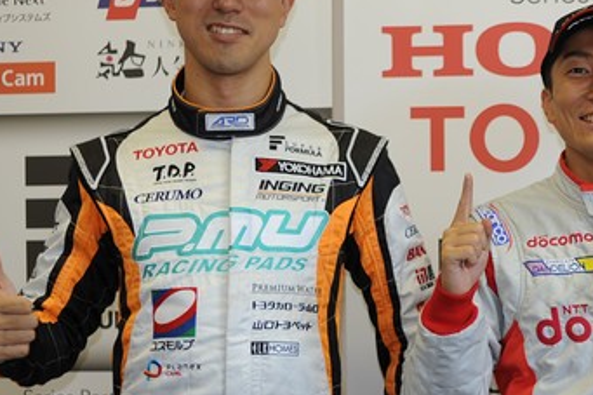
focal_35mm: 74
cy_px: 204
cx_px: 586
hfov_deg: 26.0
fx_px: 1218
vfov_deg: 18.4
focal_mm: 35
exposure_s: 1/125
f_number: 2
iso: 200
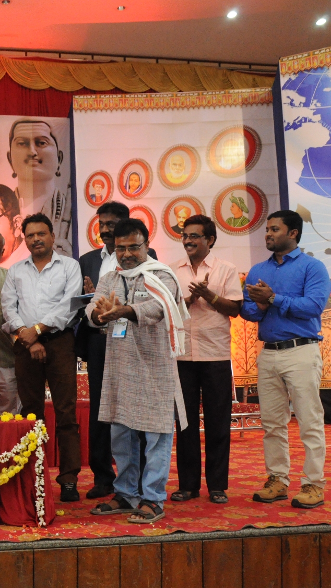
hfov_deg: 25.0
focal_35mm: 43
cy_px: 295
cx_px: -64
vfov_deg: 47.4
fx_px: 671
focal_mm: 18
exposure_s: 1/125
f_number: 5.6
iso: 2500
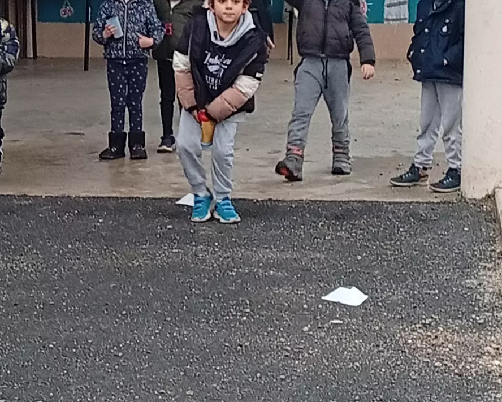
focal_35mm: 131
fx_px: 1947
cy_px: 183
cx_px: 157
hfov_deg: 14.7
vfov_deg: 11.8
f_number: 1.8
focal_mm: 3.98
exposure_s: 1/50
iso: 165
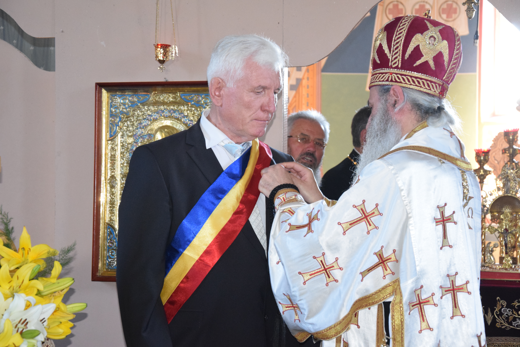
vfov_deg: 15.7
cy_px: 174
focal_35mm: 87
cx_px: 260
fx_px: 1257
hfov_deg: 23.4
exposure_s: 1/80
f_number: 5
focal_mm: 58
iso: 3200
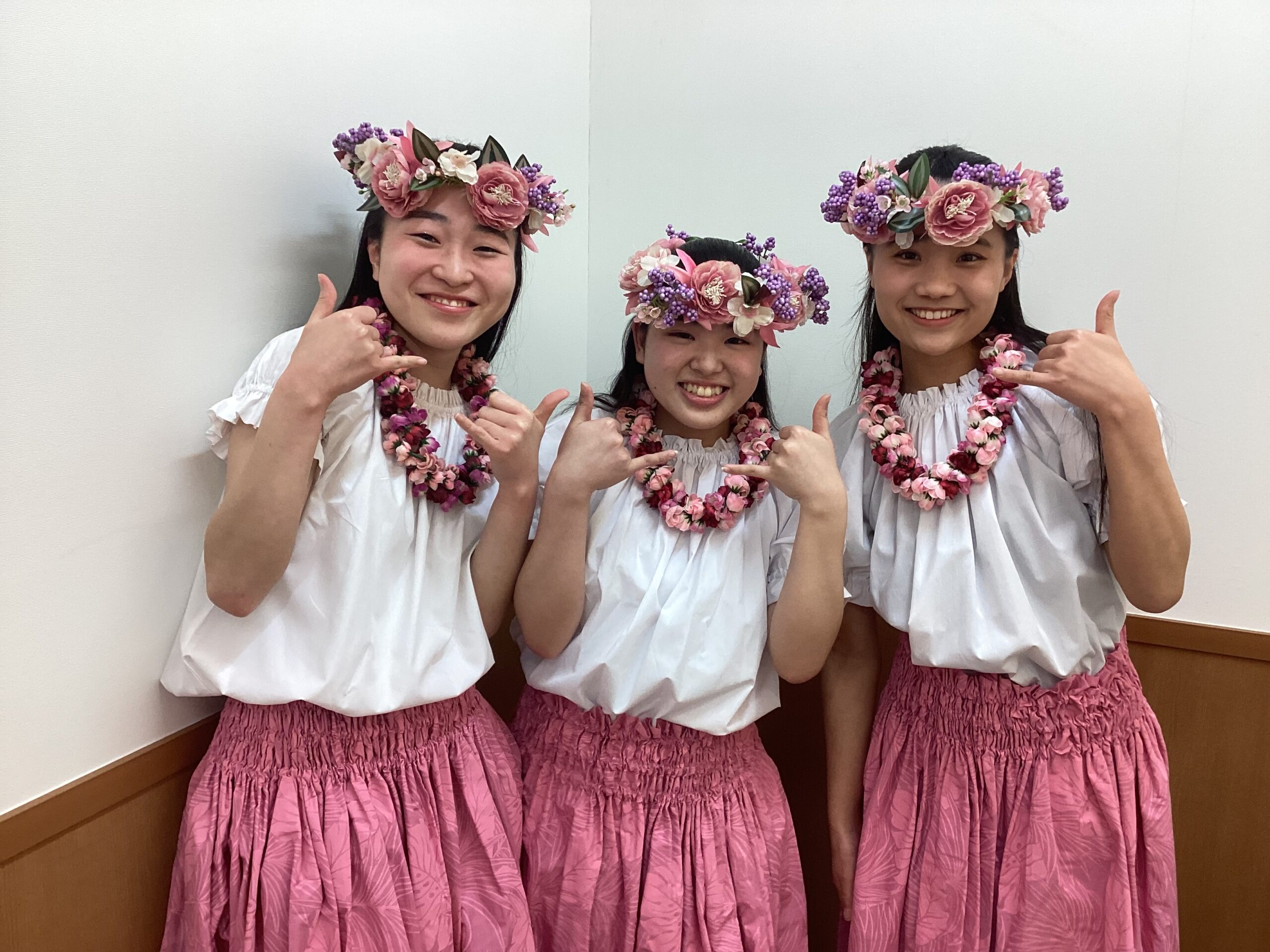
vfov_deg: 45.4
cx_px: 635
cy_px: 476
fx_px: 1137
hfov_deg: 58.4
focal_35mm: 31
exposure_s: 1/60
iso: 80
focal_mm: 3.3
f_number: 2.4
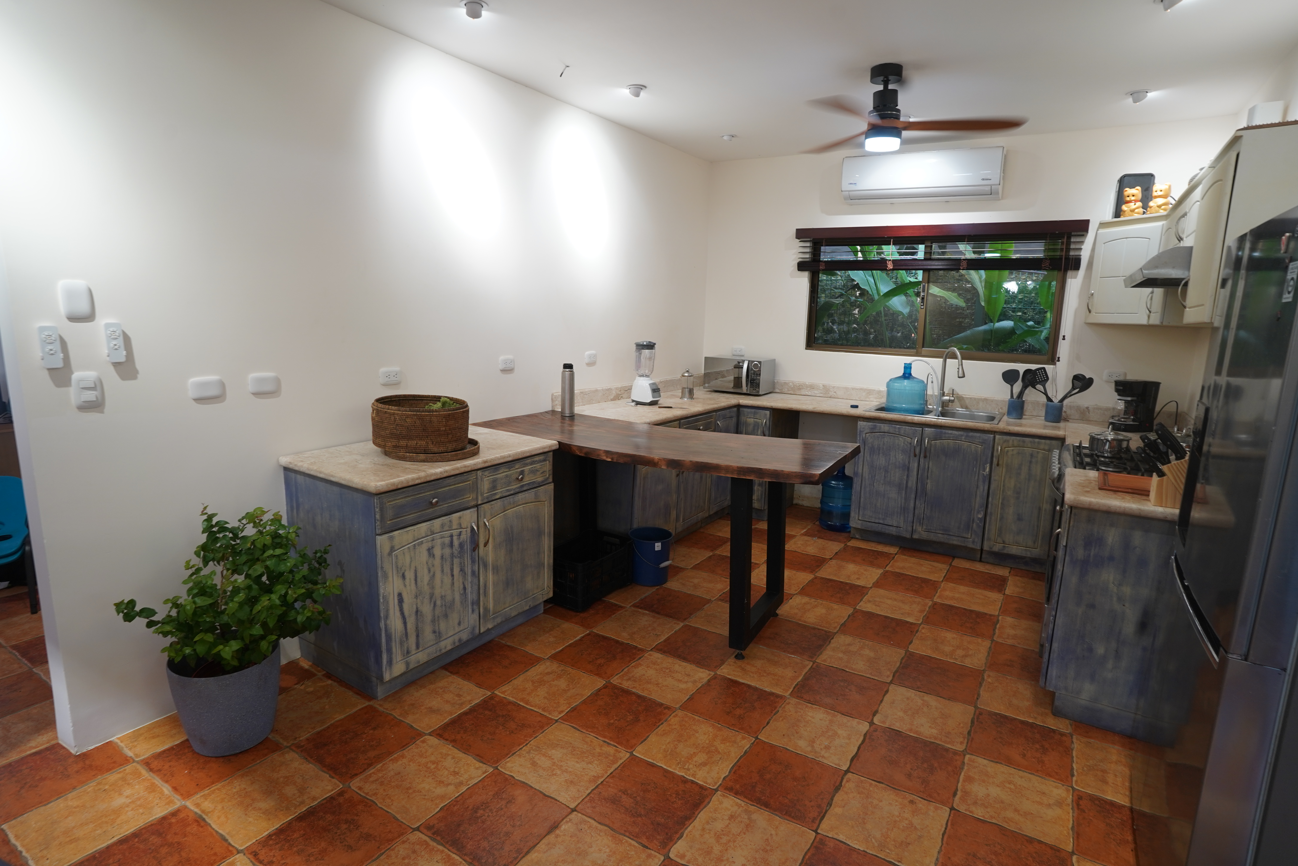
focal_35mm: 18
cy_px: 433
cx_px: 649
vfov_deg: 67.4
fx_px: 649
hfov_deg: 90.0
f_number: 6.3
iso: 400
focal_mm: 18
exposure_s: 1/15
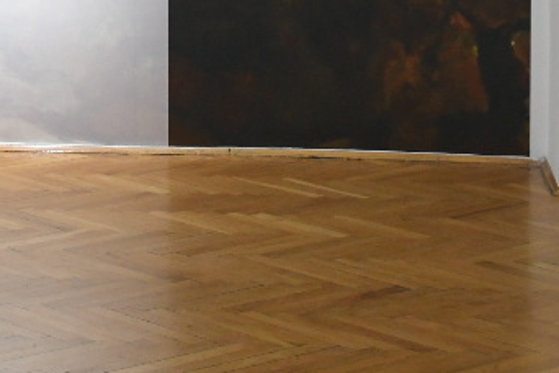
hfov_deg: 13.8
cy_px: -229
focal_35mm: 147
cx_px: 8
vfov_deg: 9.0
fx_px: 2282
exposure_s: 1/250
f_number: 4
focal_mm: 31
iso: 2000
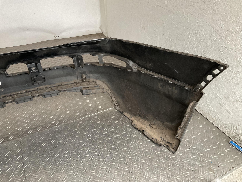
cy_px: 91
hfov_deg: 61.7
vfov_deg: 48.2
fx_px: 203
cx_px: 121
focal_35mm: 29
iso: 125
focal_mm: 3
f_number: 1.8
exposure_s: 1/50
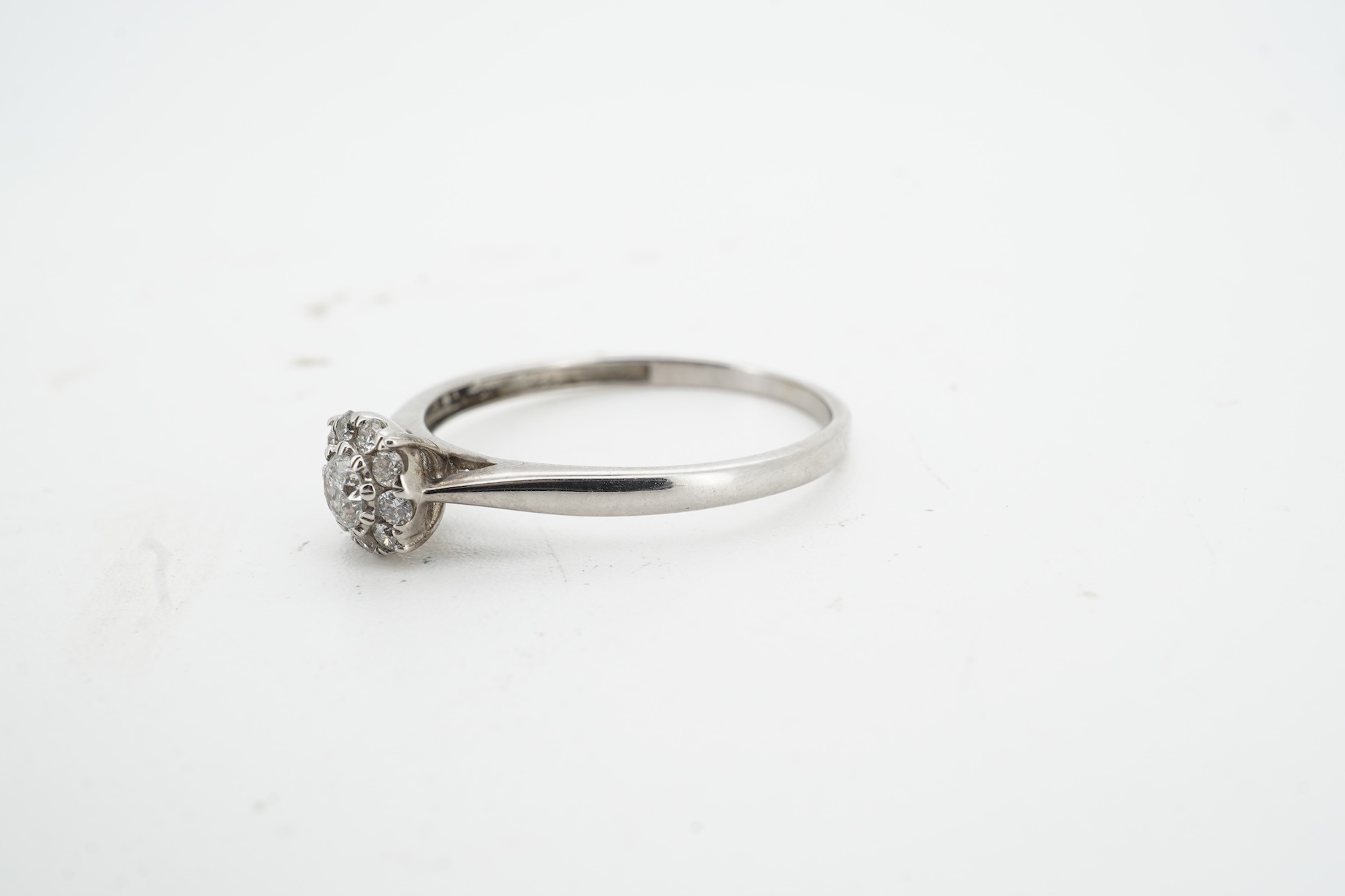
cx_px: 671
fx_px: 1793
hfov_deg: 41.1
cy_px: 449
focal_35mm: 48
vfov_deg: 28.1
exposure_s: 1/100
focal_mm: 30
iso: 200
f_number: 22
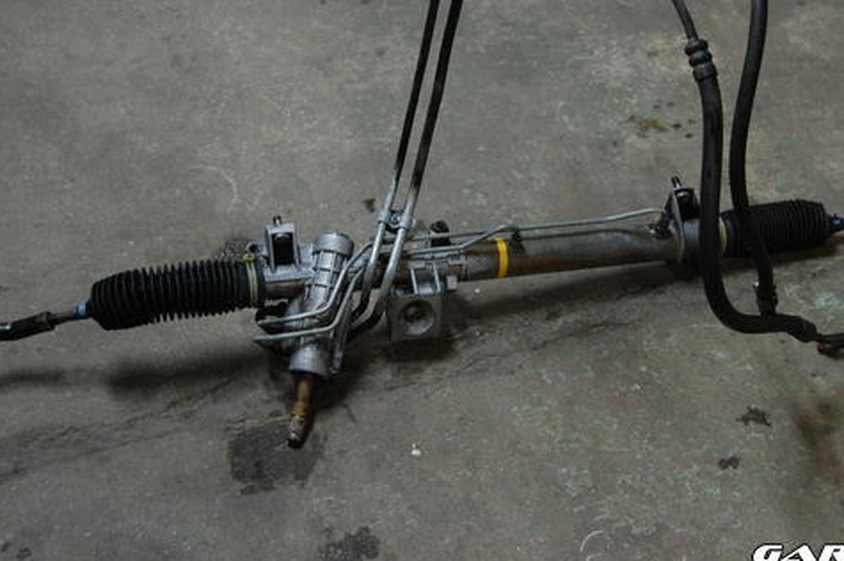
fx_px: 1656
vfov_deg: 19.2
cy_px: 194
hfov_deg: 28.6
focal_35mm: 71
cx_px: 489
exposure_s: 1/13
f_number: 4.8
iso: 800
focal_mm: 35
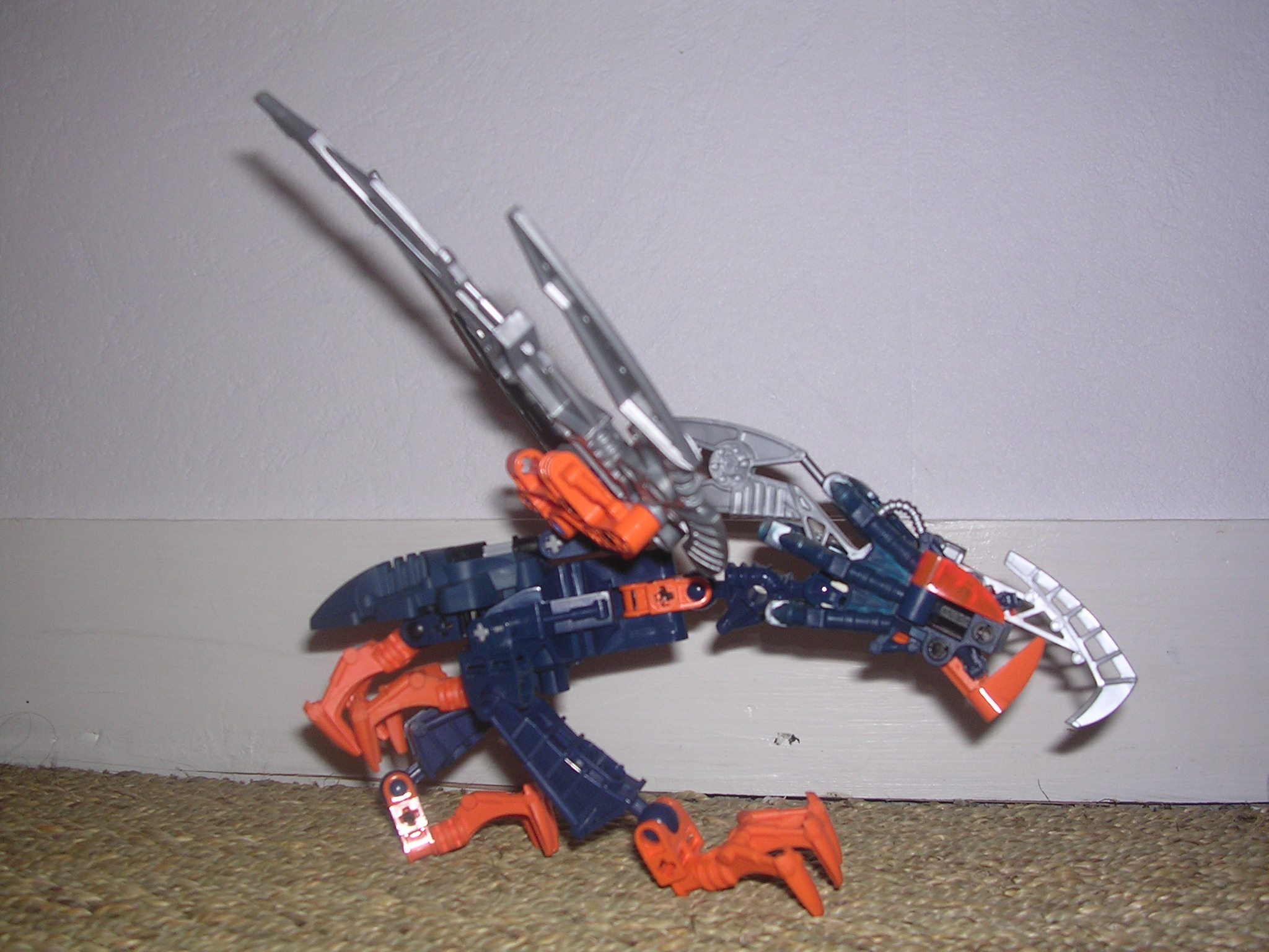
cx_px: 634
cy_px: 476
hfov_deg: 49.0
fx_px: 1393
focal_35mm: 38
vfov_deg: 37.7
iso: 100
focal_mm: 5.8
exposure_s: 1/60.1
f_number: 2.8
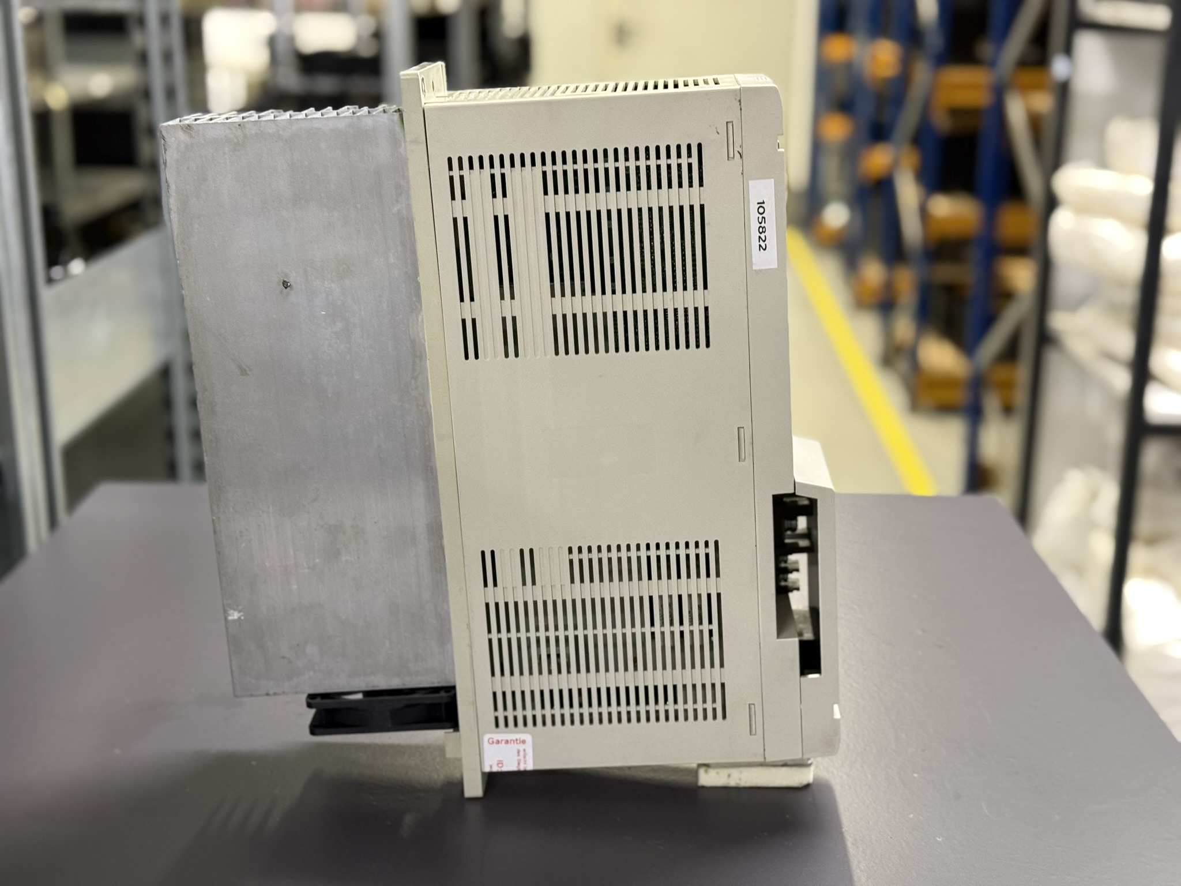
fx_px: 1638
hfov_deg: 39.7
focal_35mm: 48
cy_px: 443
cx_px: 590
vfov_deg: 30.3
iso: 200
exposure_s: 1/33
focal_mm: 6.76
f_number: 1.78
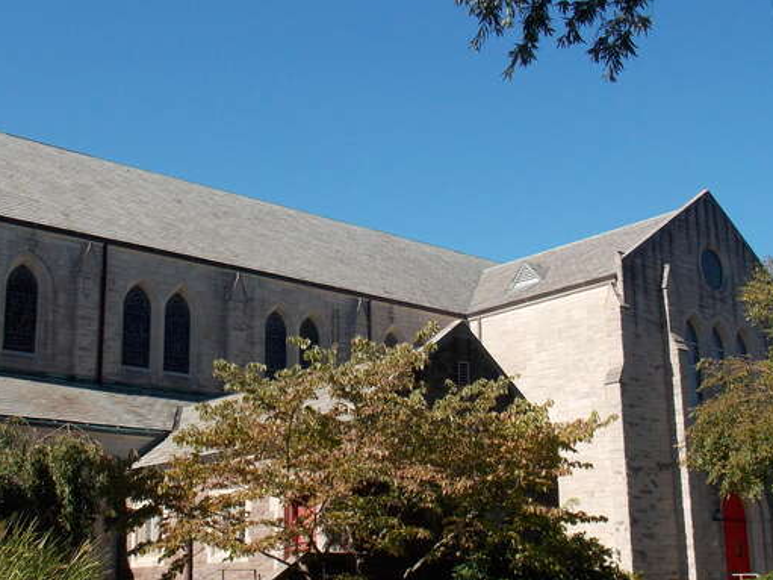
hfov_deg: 40.4
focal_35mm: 47
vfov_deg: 30.8
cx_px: 357
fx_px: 1049
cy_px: 333
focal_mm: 5.3
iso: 80
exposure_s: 1/800
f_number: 3.3
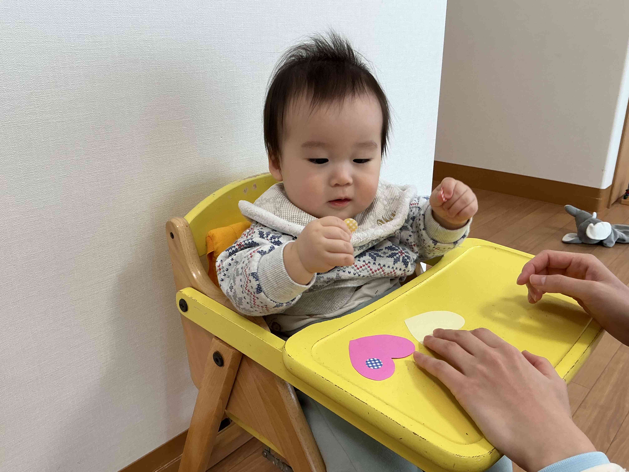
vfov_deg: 48.2
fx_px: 527
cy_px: 236
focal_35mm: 29
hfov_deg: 61.7
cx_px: 314
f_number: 1.8
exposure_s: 1/120
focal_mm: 3
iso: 64
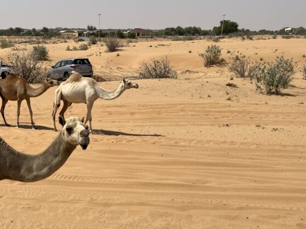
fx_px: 424
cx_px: 47
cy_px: 168
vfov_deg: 29.8
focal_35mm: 48
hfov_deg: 37.7
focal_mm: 5.7
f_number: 1.5
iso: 50
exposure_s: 1/9434
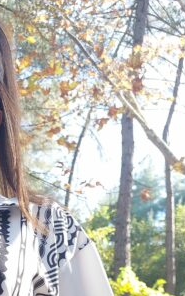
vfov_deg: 26.4
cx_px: -62
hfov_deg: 17.8
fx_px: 549
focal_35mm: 68
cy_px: 366
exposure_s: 1/109
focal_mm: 5.23
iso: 40
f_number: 1.8
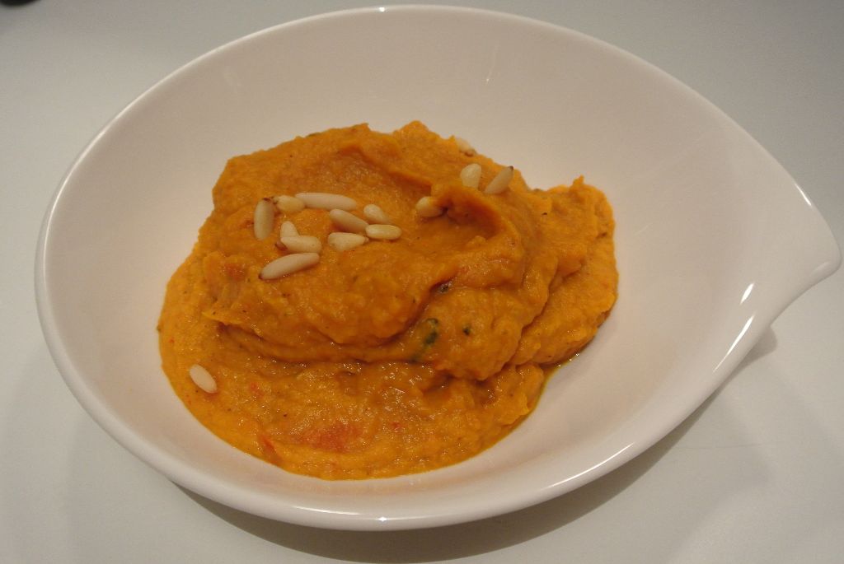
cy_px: 282
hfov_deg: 54.4
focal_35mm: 35
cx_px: 422
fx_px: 821
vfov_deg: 37.9
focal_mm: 13.1
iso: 800
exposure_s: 1/30
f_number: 4
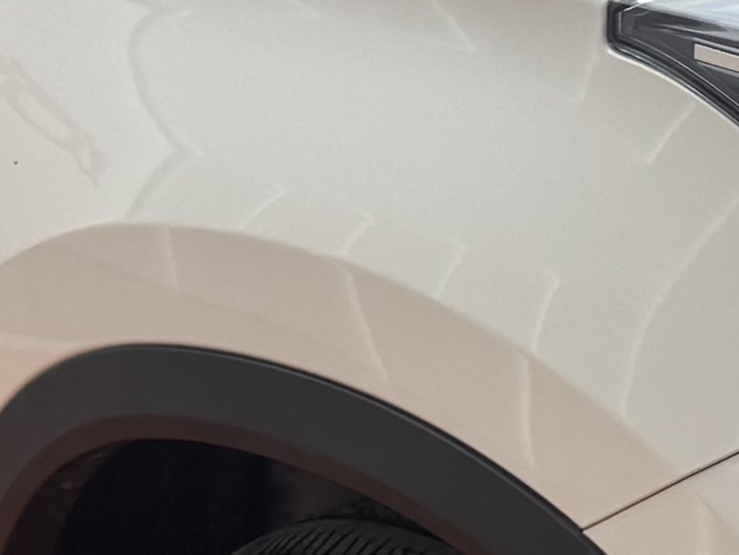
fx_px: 3501
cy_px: 295
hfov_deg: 11.8
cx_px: 864
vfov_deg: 9.1
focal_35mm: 164
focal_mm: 6.76
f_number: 1.78
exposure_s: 1/248
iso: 64
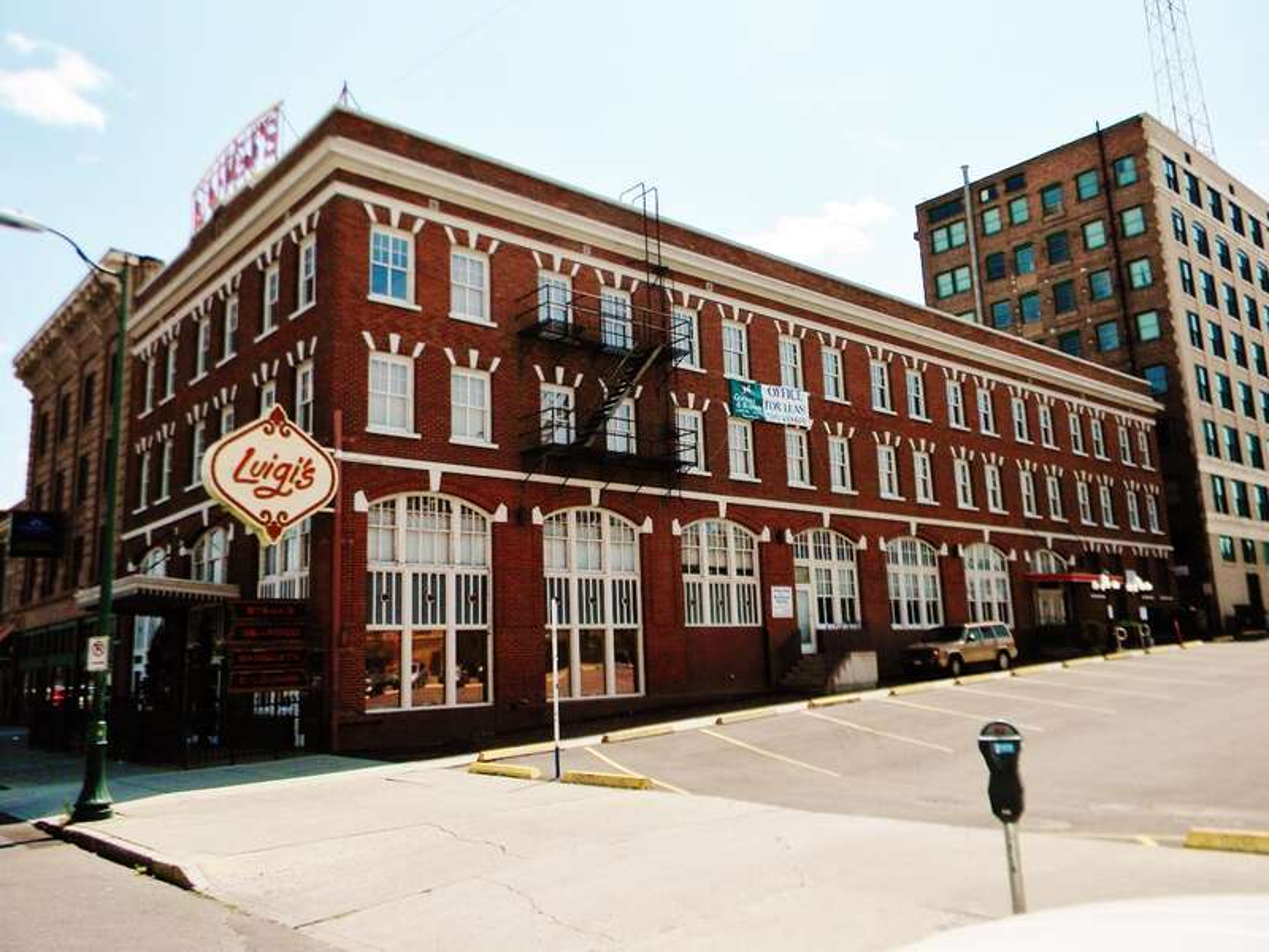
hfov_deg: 63.4
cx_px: 634
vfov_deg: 49.7
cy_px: 476
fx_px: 1026
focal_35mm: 28
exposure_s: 1/380
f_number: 7
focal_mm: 5
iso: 80
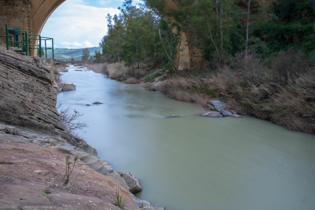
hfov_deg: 54.4
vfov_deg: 37.9
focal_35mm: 35
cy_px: 105
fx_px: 306
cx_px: 158
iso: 200
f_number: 11
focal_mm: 23
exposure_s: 20
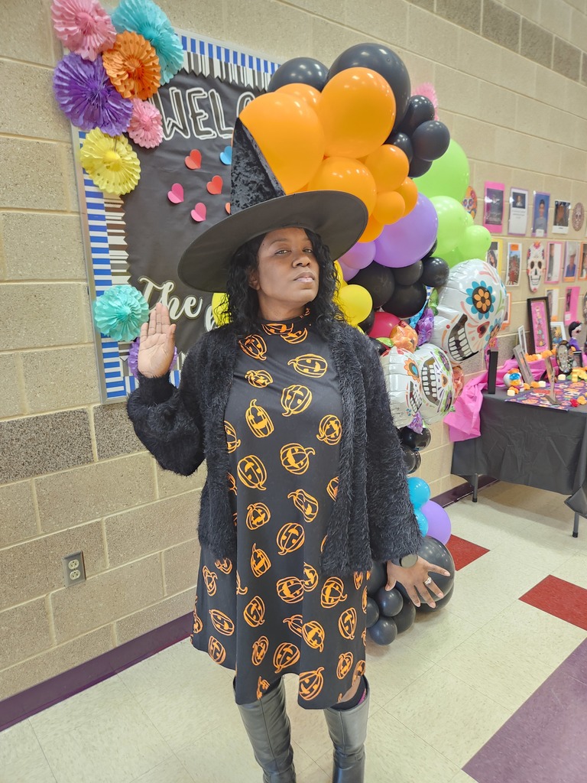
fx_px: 520
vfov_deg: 73.9
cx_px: 294
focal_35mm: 23
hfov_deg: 58.9
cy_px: 392
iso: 500
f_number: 1.8
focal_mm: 5.4
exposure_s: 1/24
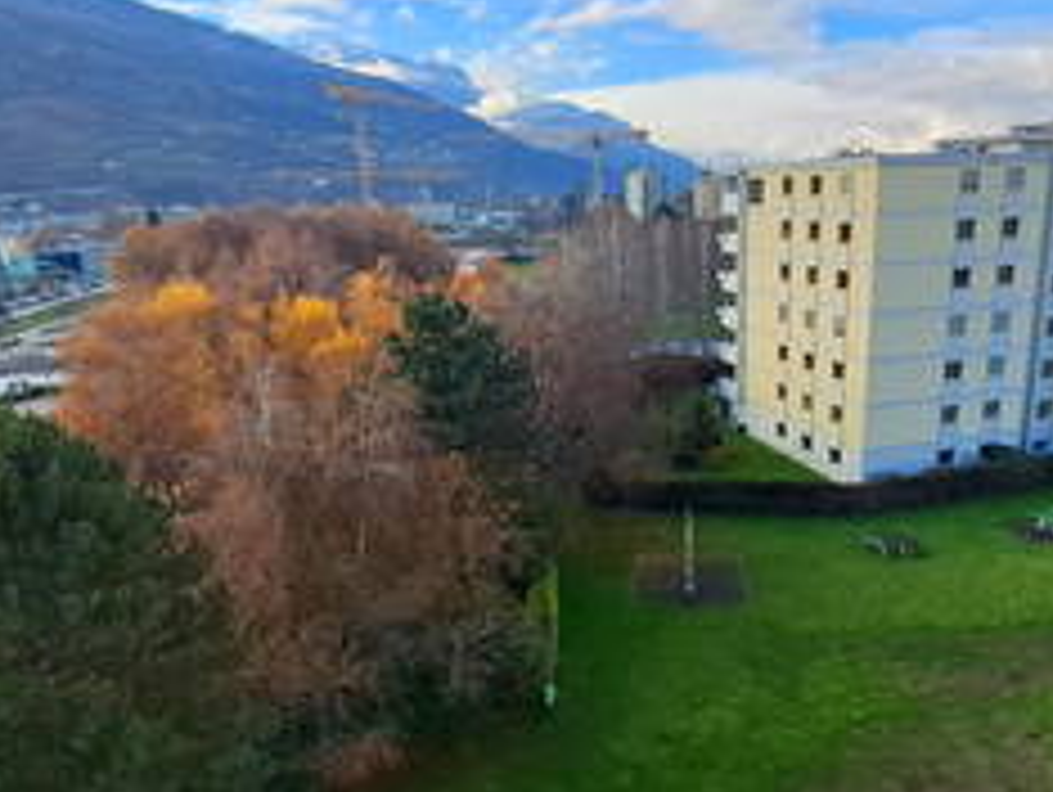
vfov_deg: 65.9
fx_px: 609
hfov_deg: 81.5
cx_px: 576
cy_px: 441
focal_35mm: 20
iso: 40
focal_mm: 1.42
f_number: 2.2
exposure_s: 1/909
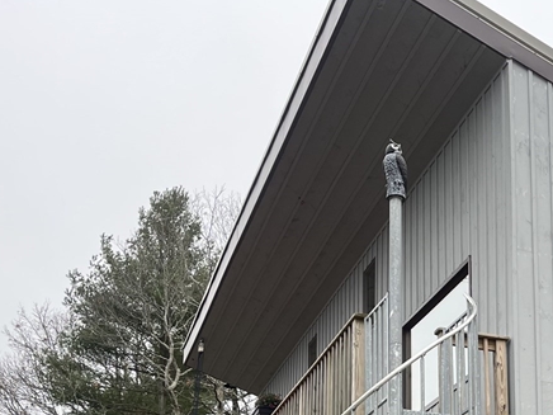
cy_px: 459
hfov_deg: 30.3
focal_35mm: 61
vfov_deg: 22.6
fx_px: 974
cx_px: 501
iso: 40
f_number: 1.6
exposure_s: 1/122
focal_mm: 5.1
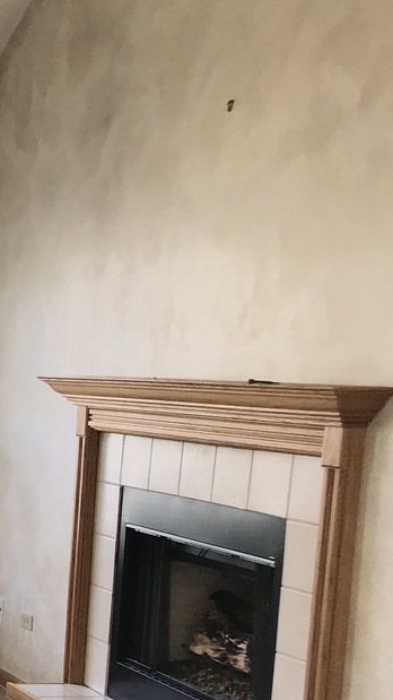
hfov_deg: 14.1
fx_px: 1316
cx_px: -414
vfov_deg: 29.0
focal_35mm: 71
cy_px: 574
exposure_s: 1/60
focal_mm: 3.99
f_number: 1.8
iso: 25
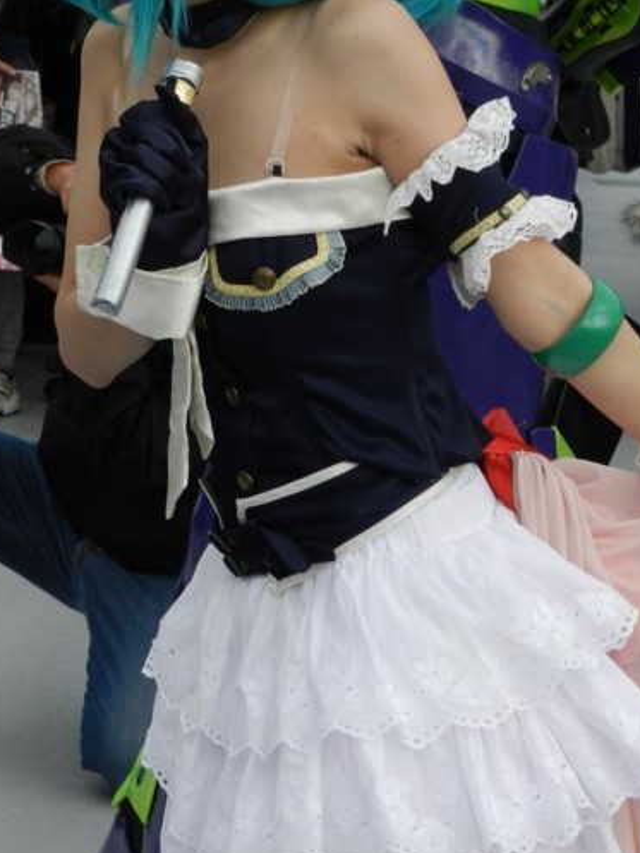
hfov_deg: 9.2
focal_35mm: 161
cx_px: 324
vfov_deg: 12.3
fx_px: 3967
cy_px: 300
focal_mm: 17.7
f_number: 4.6
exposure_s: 1/640
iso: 160
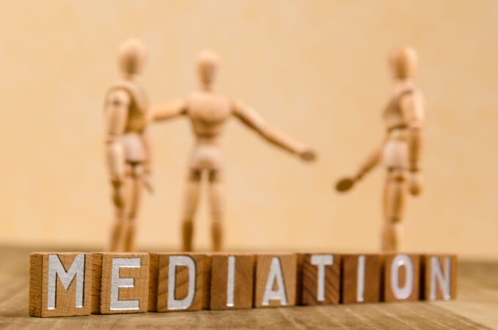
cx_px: 249
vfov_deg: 13.8
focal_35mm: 99
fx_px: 1367
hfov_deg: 20.6
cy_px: 165
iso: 100
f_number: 10
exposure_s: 1/100
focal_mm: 66
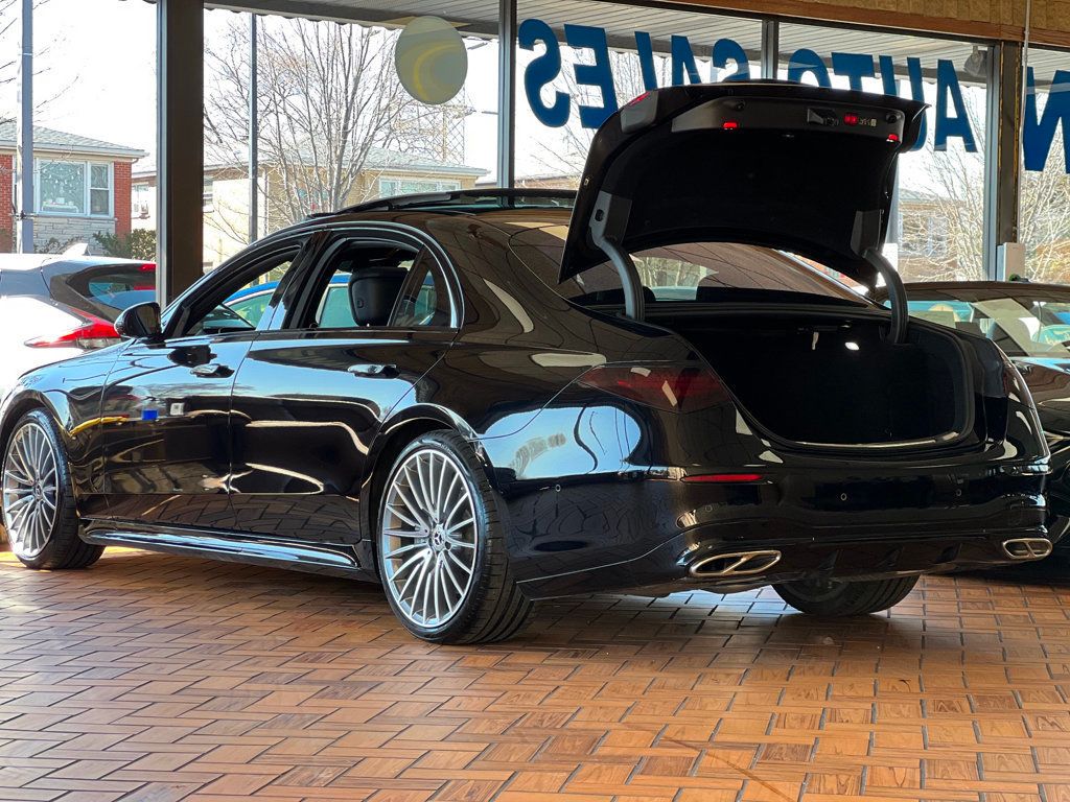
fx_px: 2380
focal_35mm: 77
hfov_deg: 25.3
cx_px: 535
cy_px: 401
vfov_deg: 19.1
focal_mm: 9
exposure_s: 1/120
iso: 80
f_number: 2.8
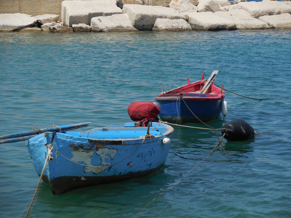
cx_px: 146
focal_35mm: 150
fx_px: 1261
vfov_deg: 9.9
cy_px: 109
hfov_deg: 13.2
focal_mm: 26.8
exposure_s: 1/1000
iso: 125
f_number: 5.4
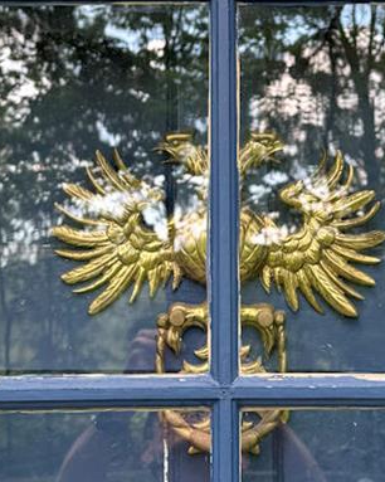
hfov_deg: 16.3
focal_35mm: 94
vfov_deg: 19.6
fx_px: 1340
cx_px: 234
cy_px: -42
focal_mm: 6.76
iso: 80
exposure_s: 1/121
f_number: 1.78
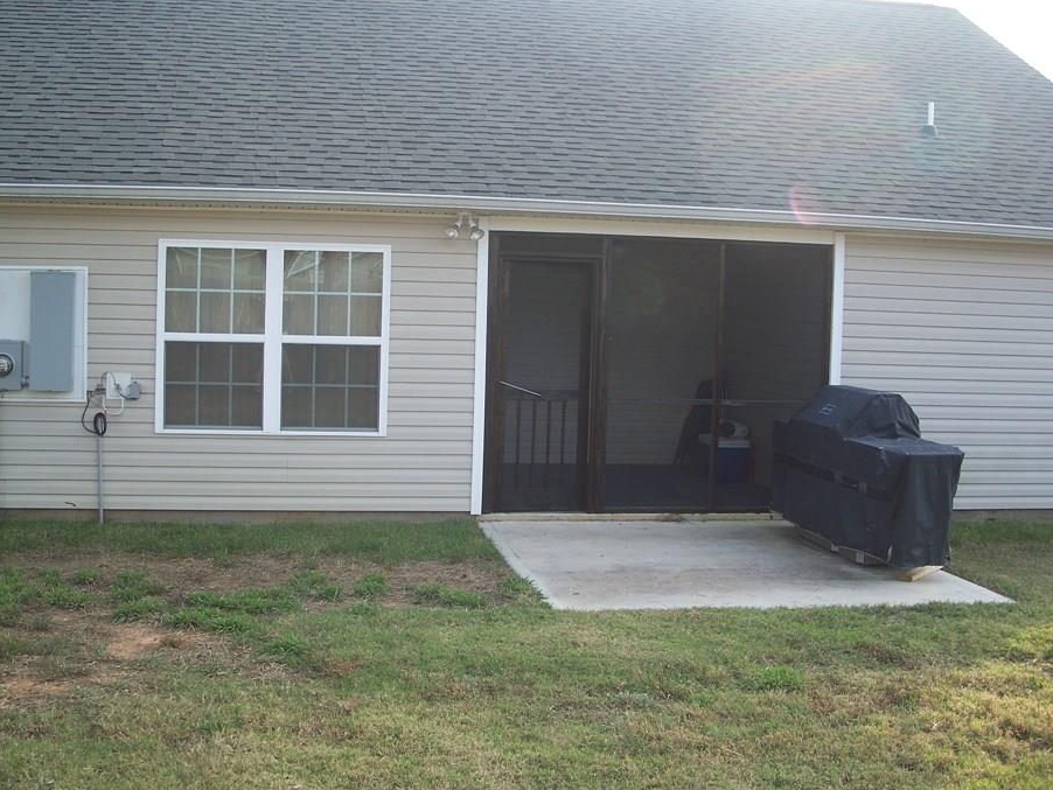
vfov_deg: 34.3
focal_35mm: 42
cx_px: 475
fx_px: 1278
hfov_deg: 44.7
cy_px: 362
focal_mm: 7.8
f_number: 2.8
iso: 64
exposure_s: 1/125
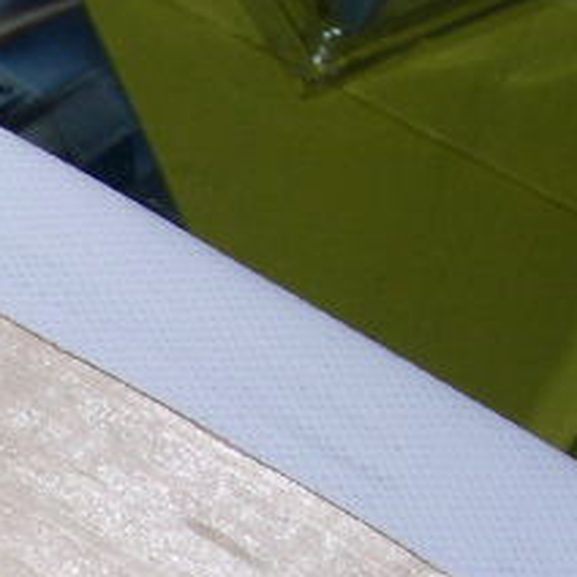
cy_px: 735
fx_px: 3055
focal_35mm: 162
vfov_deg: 10.6
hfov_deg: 9.9
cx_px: -637
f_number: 7.6
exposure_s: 1/60
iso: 100
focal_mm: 8
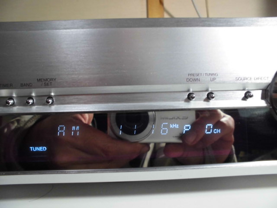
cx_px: 138
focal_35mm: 26
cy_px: 104
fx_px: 208
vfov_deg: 53.1
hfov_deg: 67.3
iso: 400
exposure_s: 1/20
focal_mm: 4.6
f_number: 3.5
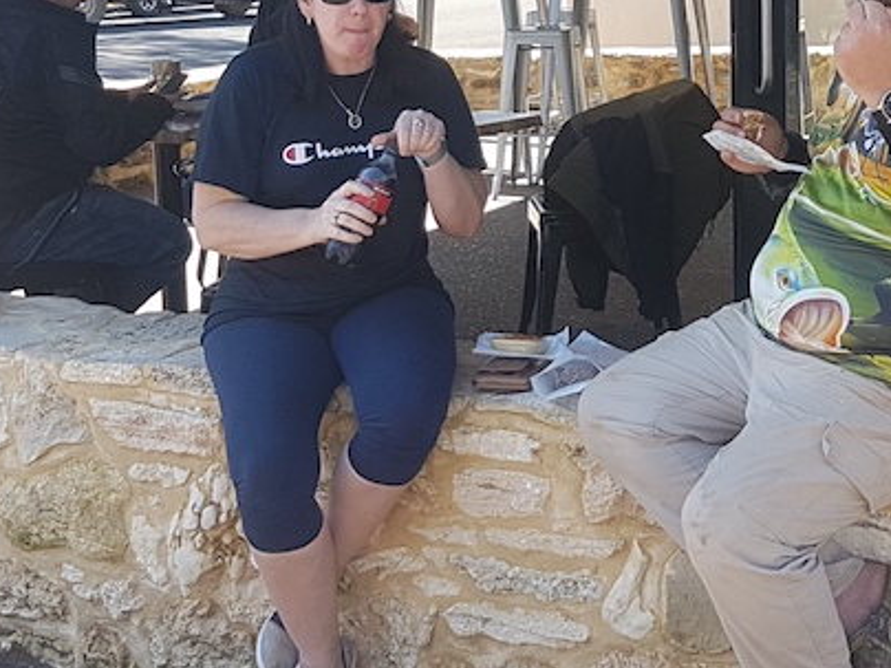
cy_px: 294
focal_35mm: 45
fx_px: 1158
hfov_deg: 41.9
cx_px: 536
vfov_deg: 32.1
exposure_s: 1/323
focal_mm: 4.2
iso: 40
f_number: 1.7
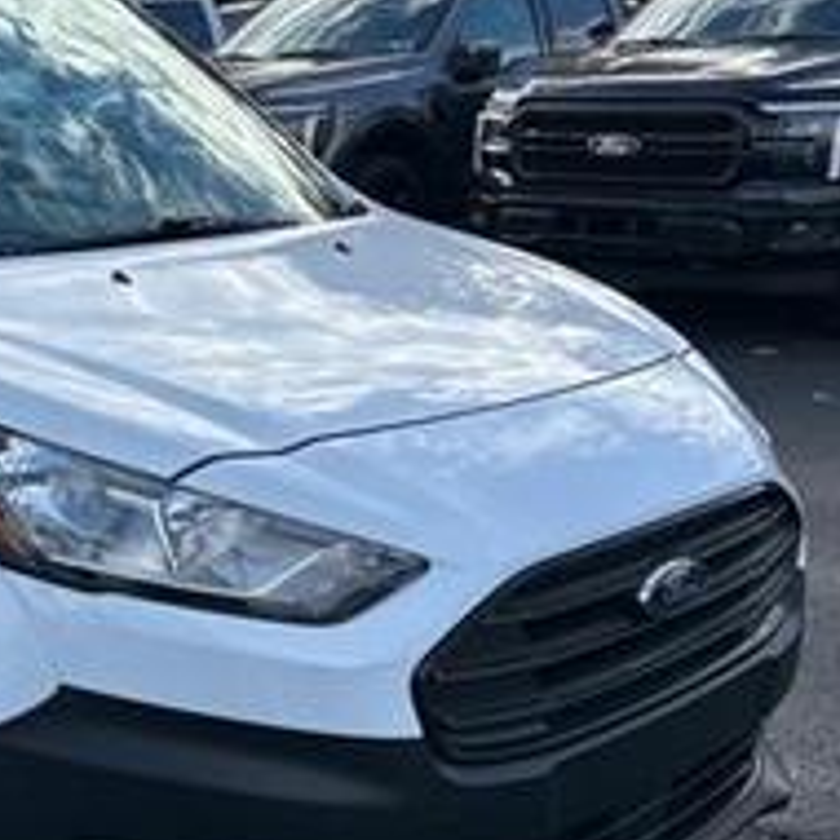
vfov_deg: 28.1
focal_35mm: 61
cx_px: -88
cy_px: 469
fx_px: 1675
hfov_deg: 26.0
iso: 50
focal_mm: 5.7
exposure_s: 1/3571
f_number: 1.5
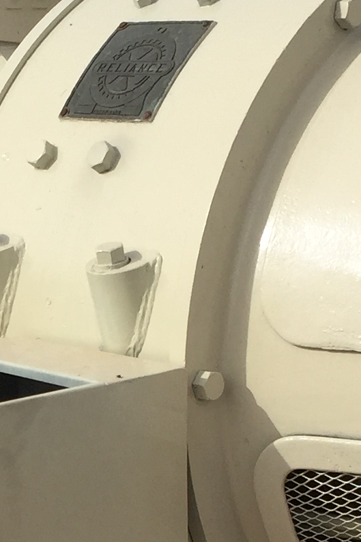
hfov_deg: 10.9
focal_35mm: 124
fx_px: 1866
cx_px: -40
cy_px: 550
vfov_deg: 16.2
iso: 32
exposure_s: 1/3049
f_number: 2.2
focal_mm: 4.15
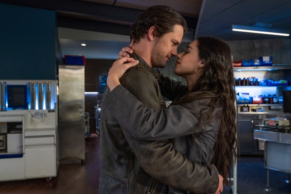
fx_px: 259
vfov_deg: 41.1
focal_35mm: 32
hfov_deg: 58.7
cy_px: 97
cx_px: 146
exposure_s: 1/160
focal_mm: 32
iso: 6400
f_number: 5
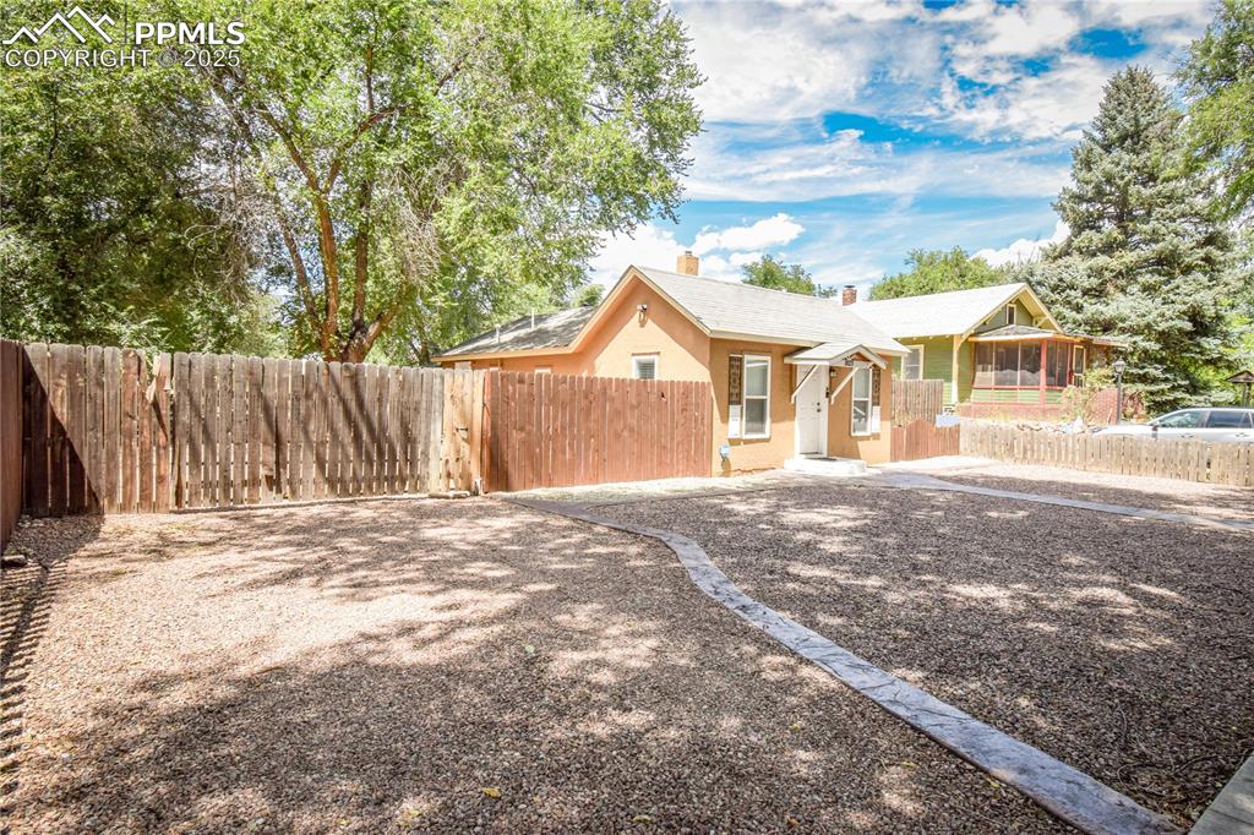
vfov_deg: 63.2
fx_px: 679
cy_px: 418
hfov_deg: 85.4
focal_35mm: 20
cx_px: 627
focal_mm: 13
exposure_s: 1/125
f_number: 13
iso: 320
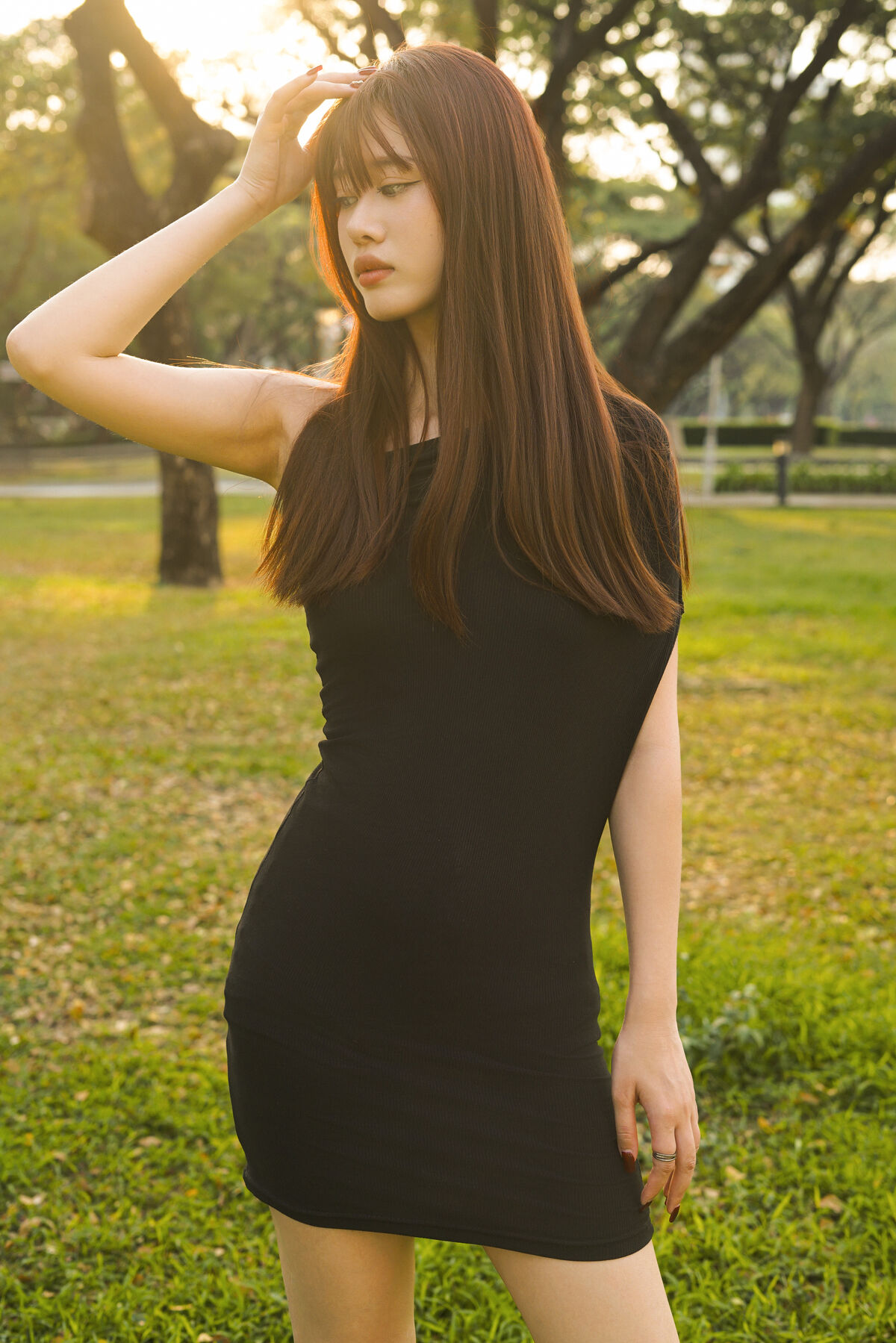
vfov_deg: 39.6
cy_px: 672
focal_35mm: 50
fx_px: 1866
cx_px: 448
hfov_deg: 27.0
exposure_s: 1/250
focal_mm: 50
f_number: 4.5
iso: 500
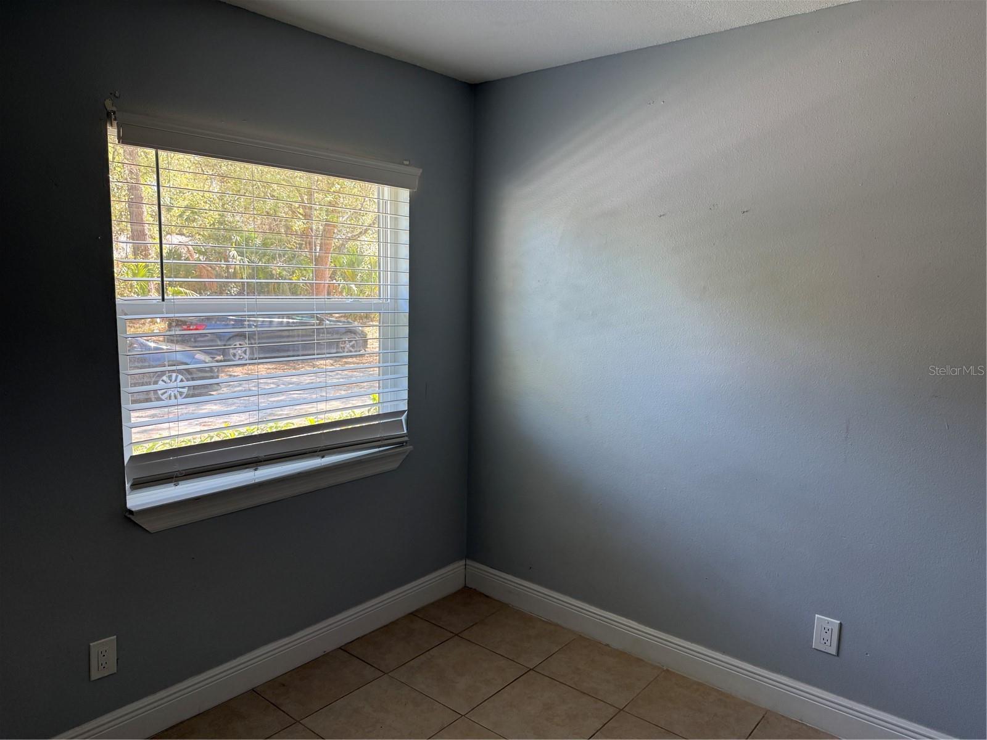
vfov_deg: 56.8
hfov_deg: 71.6
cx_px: 494
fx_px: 684
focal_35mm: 24
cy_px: 370
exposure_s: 1/121
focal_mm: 6.76
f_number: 1.78
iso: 125
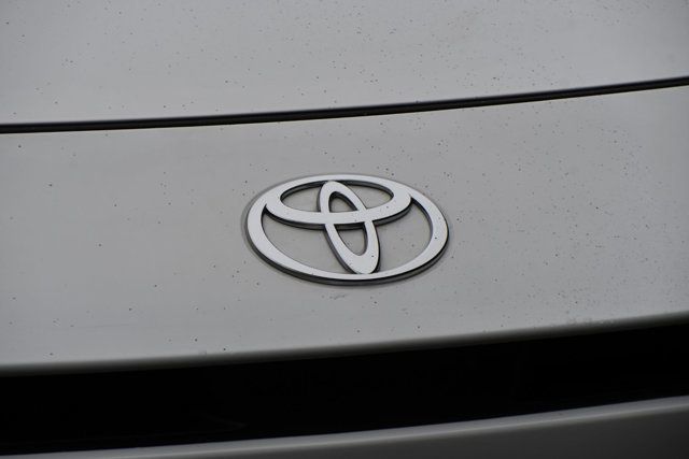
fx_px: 4728
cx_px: 344
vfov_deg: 5.6
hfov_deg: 8.3
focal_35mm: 247
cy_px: 230
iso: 200
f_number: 7.1
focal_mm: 165
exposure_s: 1/500
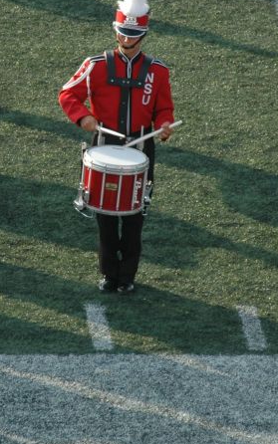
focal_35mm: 526
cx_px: 63
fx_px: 6372
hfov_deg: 2.5
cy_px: 135
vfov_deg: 4.0
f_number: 5.6
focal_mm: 150
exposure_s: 1/320
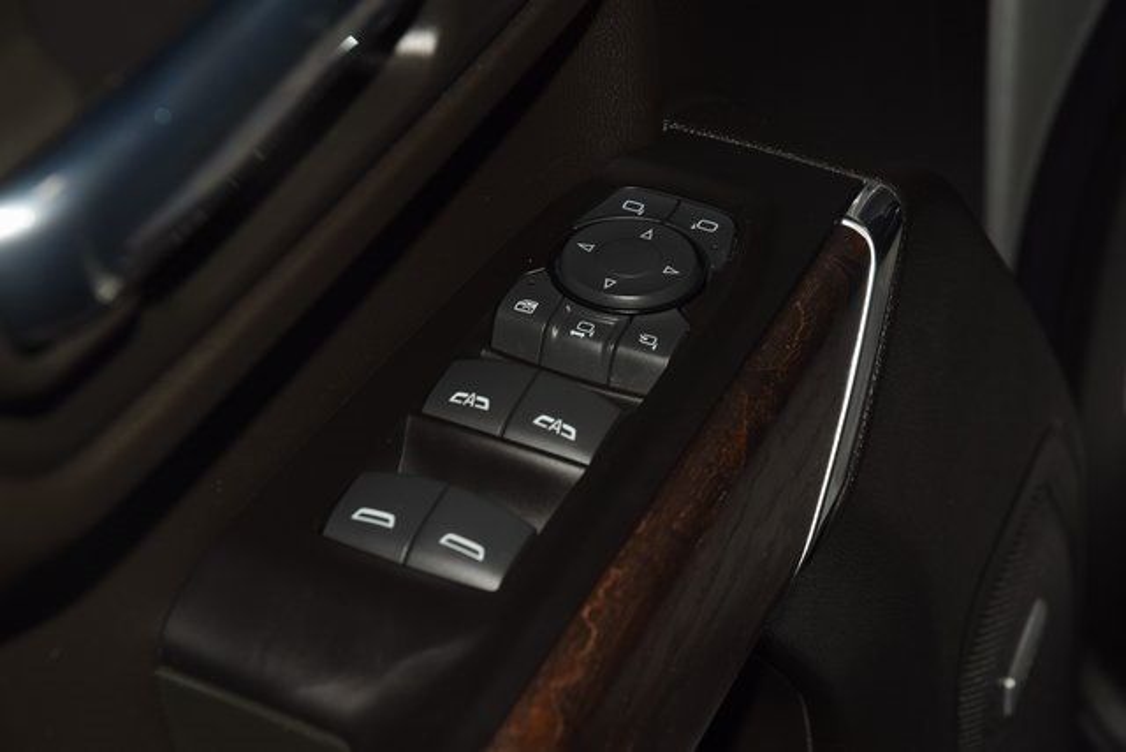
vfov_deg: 13.0
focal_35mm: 105
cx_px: 563
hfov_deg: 19.5
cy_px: 376
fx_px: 3285
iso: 100
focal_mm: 70
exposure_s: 1/125
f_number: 8
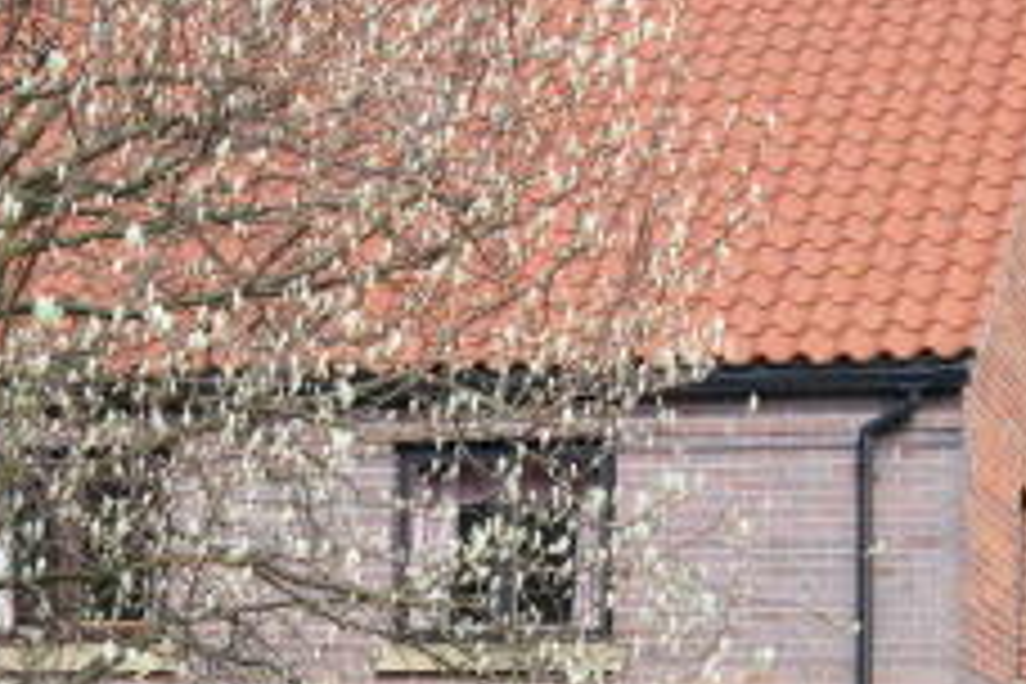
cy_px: 520
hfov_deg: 16.4
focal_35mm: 125
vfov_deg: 10.9
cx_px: 500
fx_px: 3562
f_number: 9
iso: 100
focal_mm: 40
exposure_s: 1/160
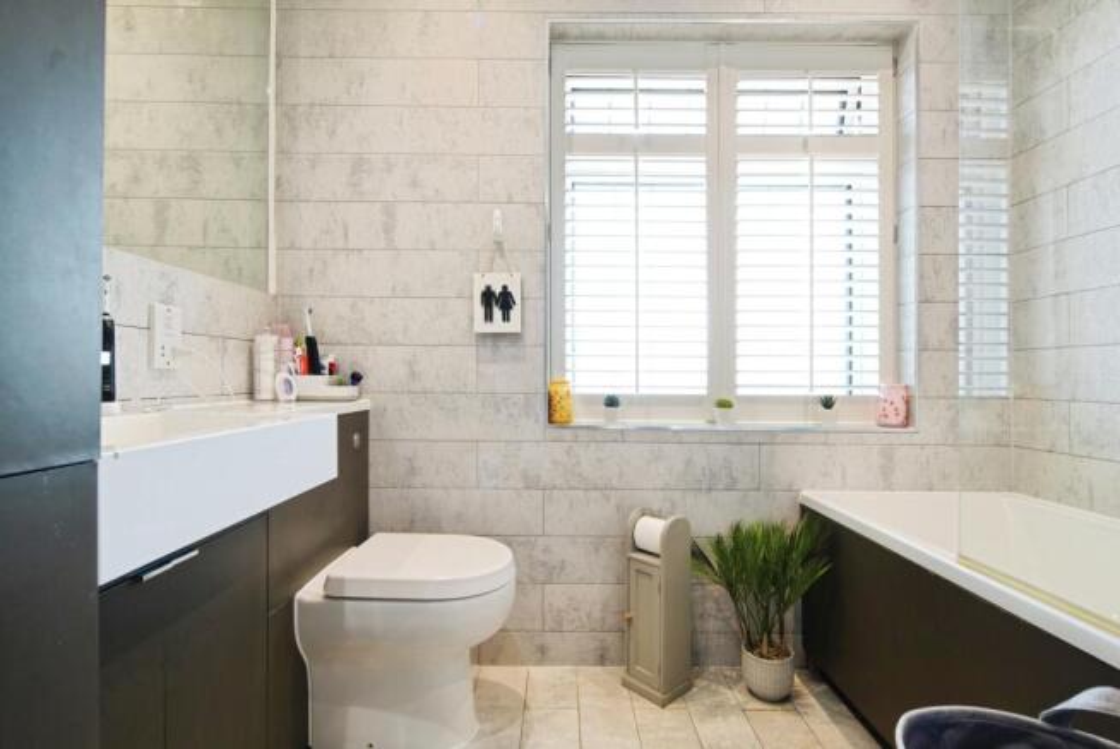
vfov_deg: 70.5
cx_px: 560
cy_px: 374
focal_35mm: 17
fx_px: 529
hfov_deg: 93.2
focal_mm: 17
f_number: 9
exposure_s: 1/20
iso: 640
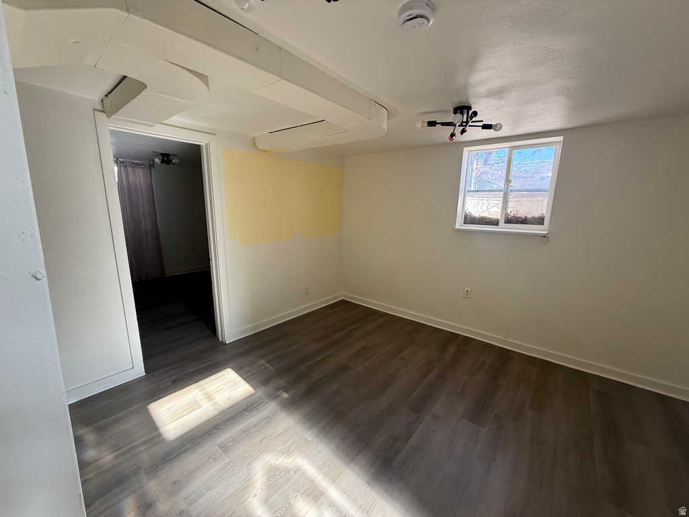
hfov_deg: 102.1
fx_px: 279
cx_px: 344
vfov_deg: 85.7
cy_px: 258
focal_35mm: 14
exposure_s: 1/99
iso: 125
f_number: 2.2
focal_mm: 2.22
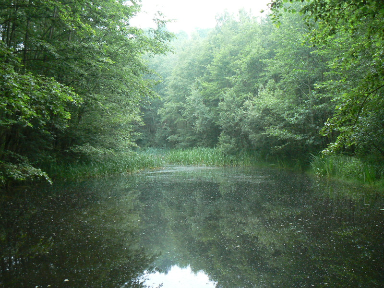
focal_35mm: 36
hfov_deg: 51.4
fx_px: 399
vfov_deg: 39.7
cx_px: 192
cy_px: 144
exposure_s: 1/8
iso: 200
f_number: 2.8
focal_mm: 6
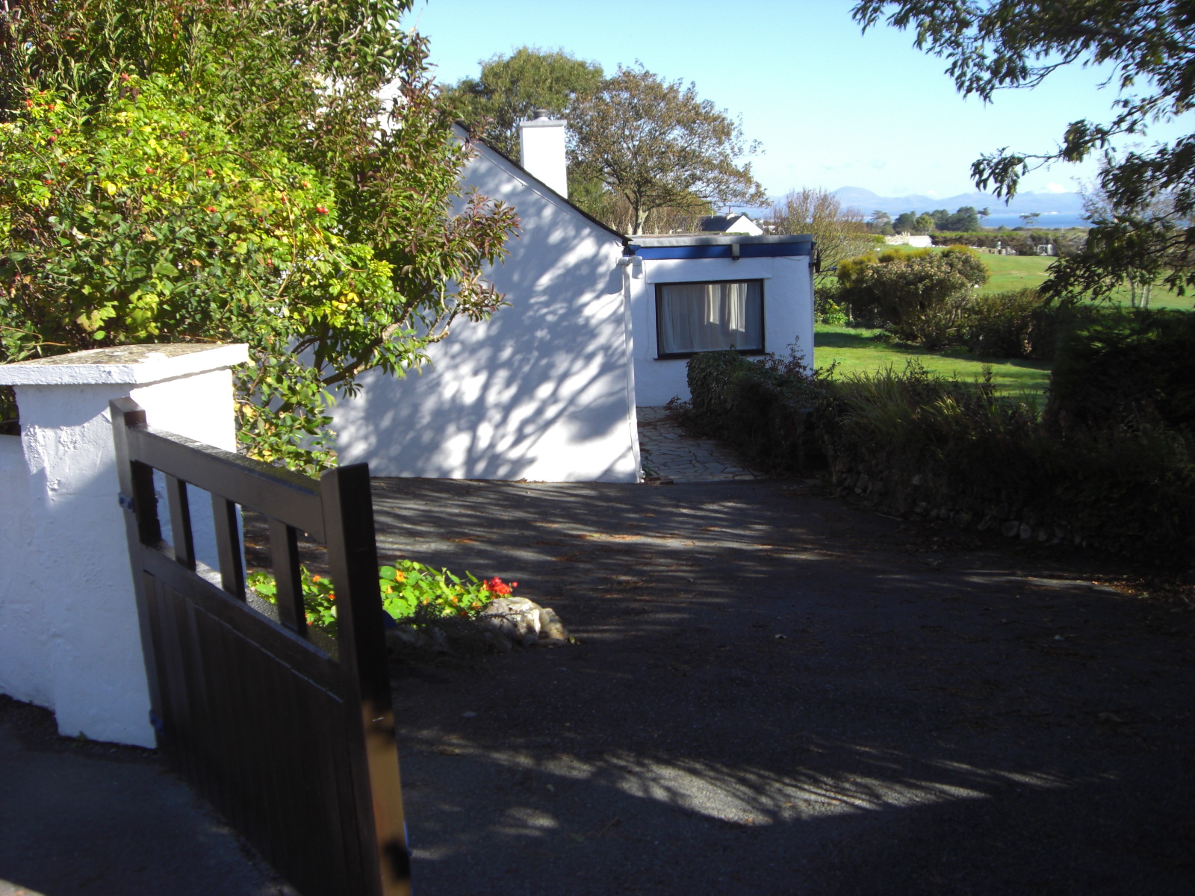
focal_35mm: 38
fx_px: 1312
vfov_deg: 37.7
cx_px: 598
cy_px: 448
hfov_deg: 49.0
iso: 64
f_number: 2.7
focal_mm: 6.2
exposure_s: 1/500
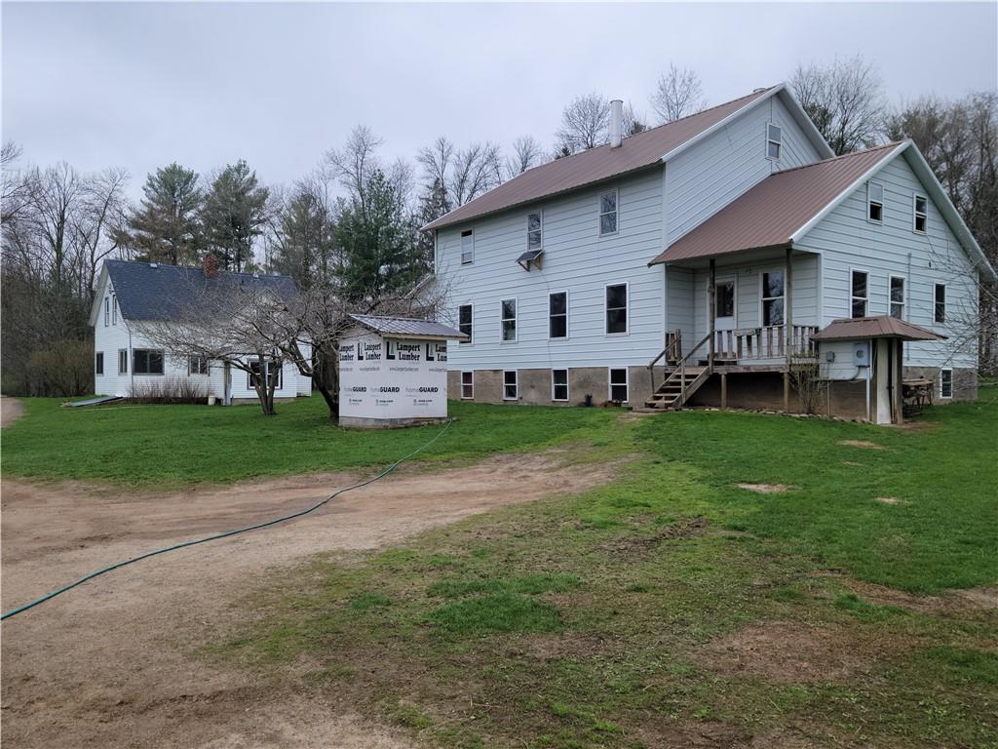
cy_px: 374
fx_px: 807
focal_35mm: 28
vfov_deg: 49.7
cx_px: 499
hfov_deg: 63.4
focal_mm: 5.9
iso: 25
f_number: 2
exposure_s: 1/417
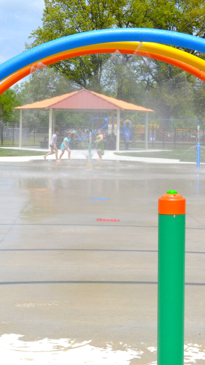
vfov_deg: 27.9
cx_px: 118
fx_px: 734
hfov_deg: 15.9
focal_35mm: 76
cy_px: 182
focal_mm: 32
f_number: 7.1
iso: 400
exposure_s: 1/2000
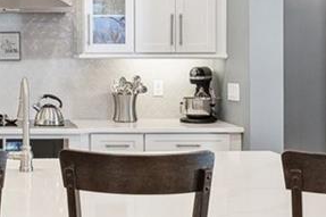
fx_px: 706
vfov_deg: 17.3
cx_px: -39
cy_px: 39
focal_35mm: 78
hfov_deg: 24.2
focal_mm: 14
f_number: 8
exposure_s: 1/8
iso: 400
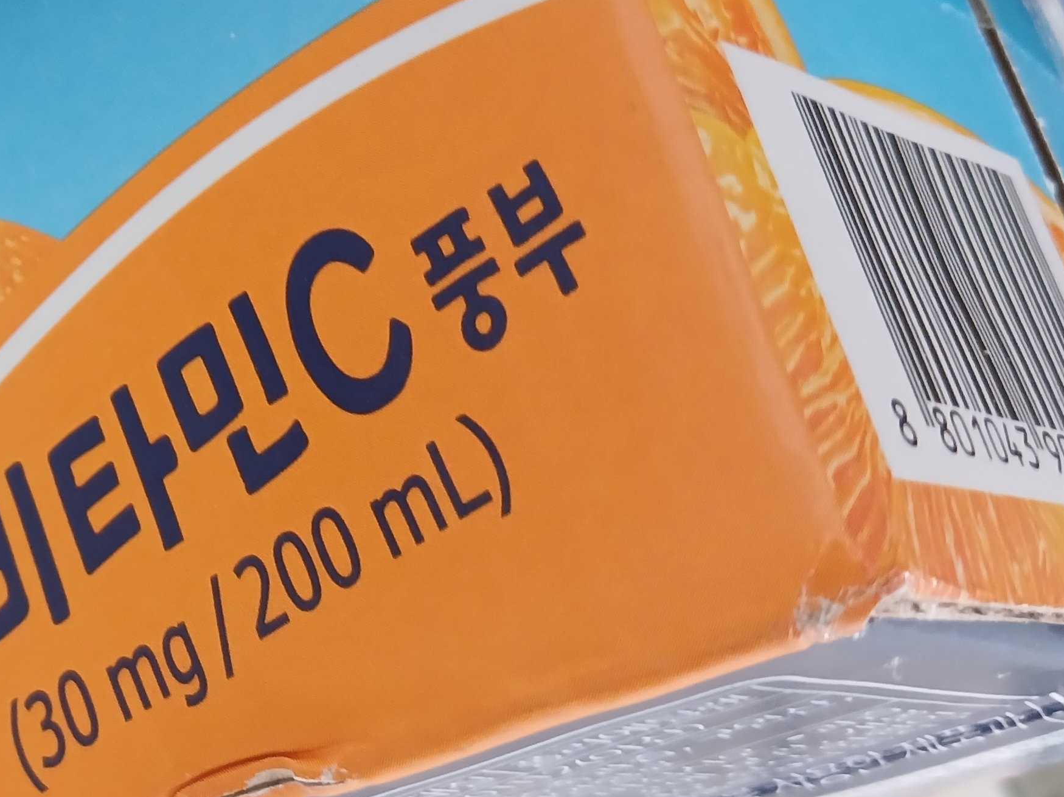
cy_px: 170
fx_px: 1936
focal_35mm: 63
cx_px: -48
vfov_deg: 23.0
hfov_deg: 28.5
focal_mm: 4
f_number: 1.8
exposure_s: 1/24
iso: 250
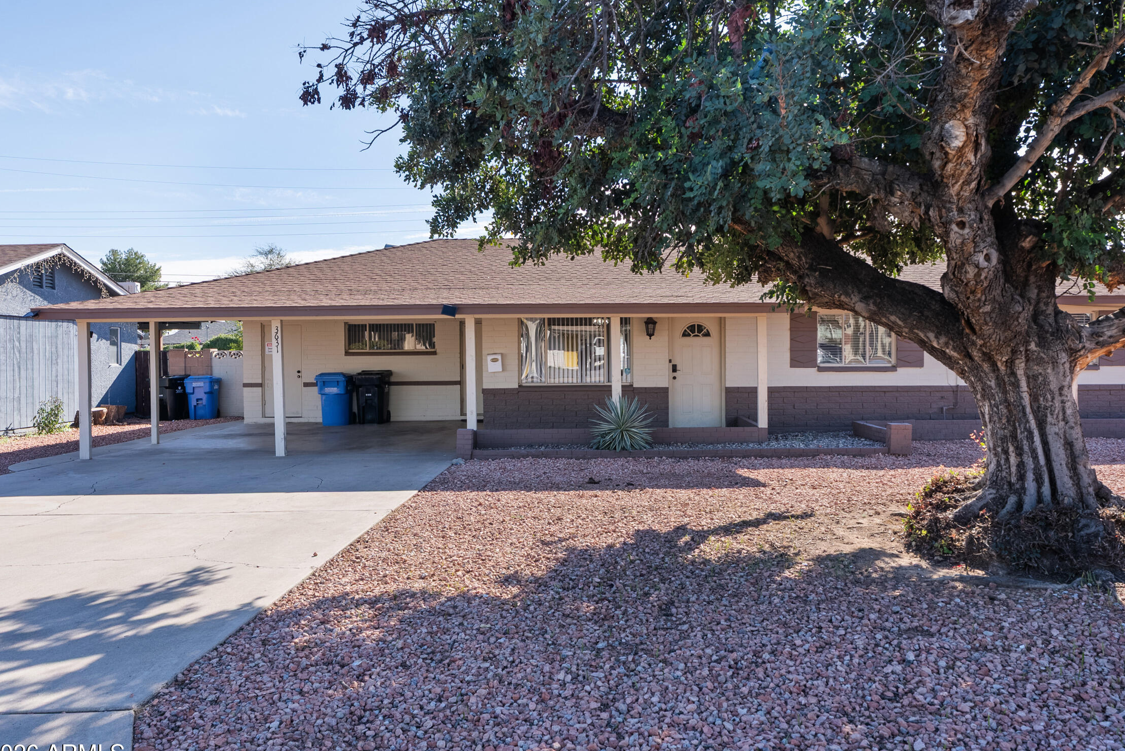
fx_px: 844
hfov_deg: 67.2
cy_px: 369
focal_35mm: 27
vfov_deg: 48.0
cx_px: 617
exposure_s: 1/20
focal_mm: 24
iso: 100
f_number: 8
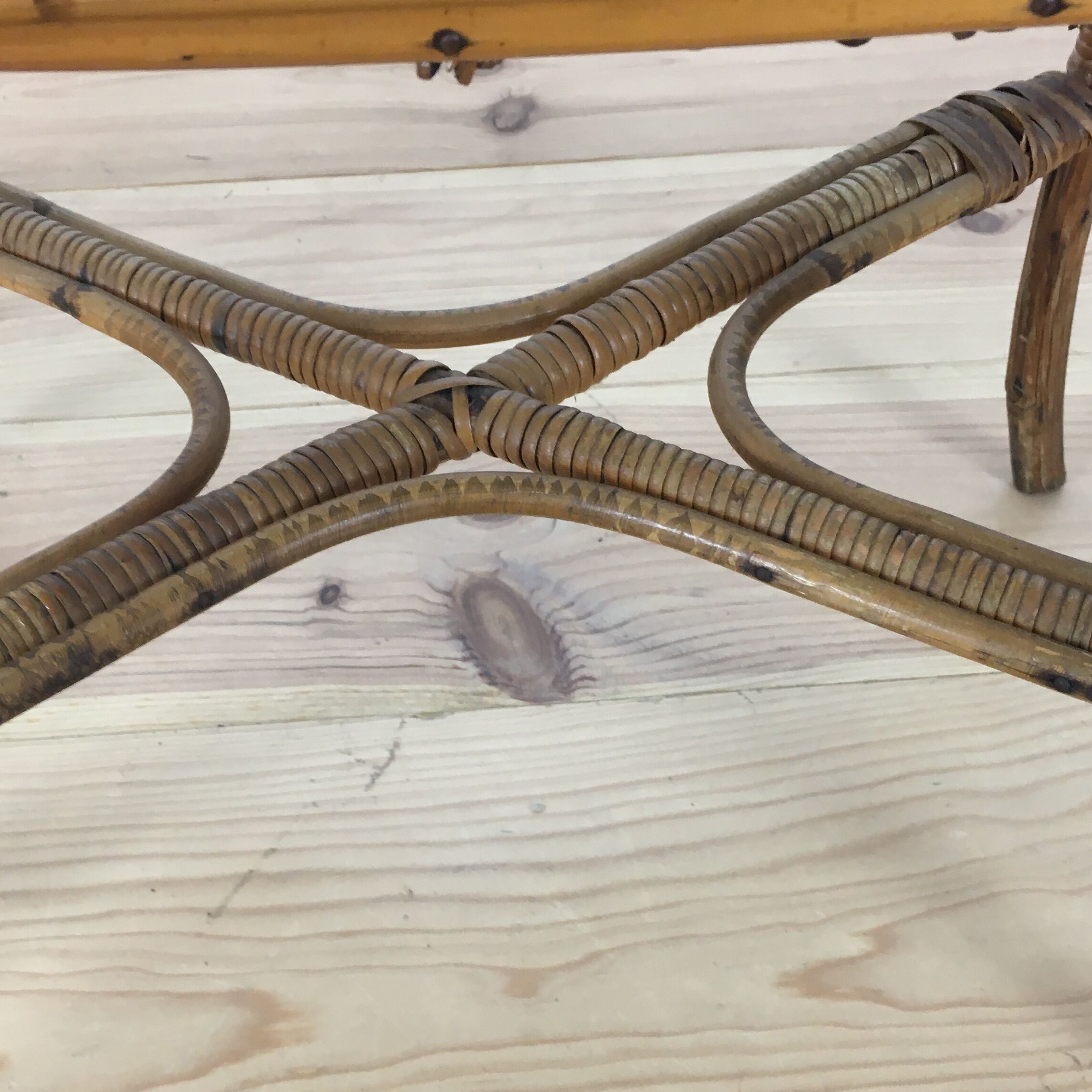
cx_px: 461
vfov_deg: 37.3
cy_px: 694
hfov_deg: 37.5
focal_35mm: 45
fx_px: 1606
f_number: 2.2
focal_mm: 4.15
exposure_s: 1/33
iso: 80
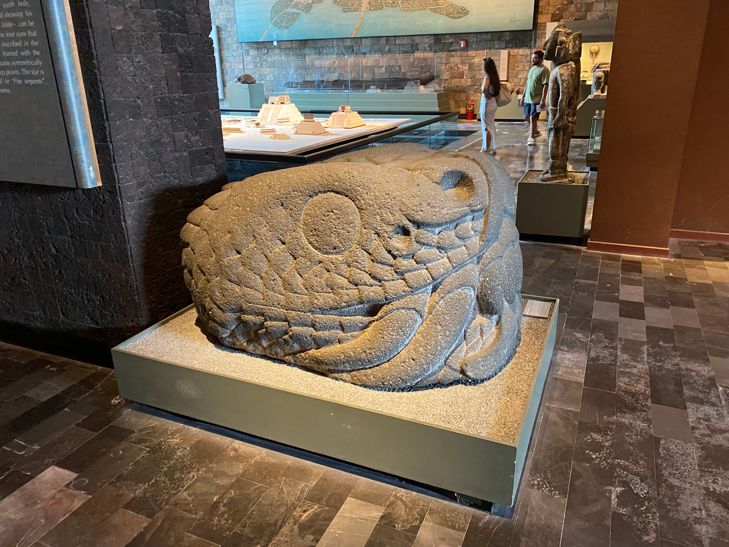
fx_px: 548
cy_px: 274
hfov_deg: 67.3
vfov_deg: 53.1
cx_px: 364
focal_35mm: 26
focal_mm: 4.25
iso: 500
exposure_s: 1/30
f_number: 1.8
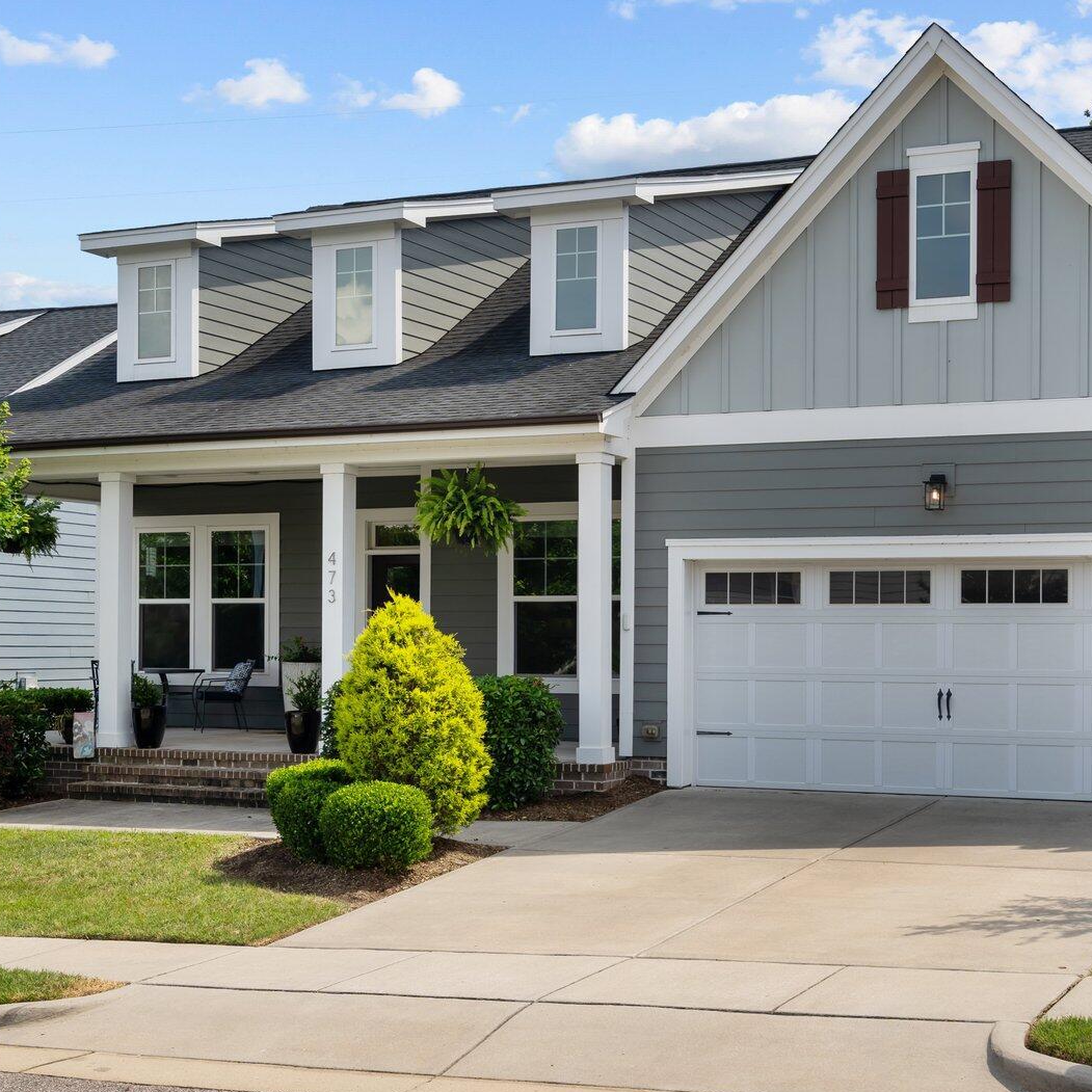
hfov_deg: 32.2
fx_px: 1892
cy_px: 626
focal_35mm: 53
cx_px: 600
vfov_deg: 32.2
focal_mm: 32
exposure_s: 1/90
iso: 100
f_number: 5.6
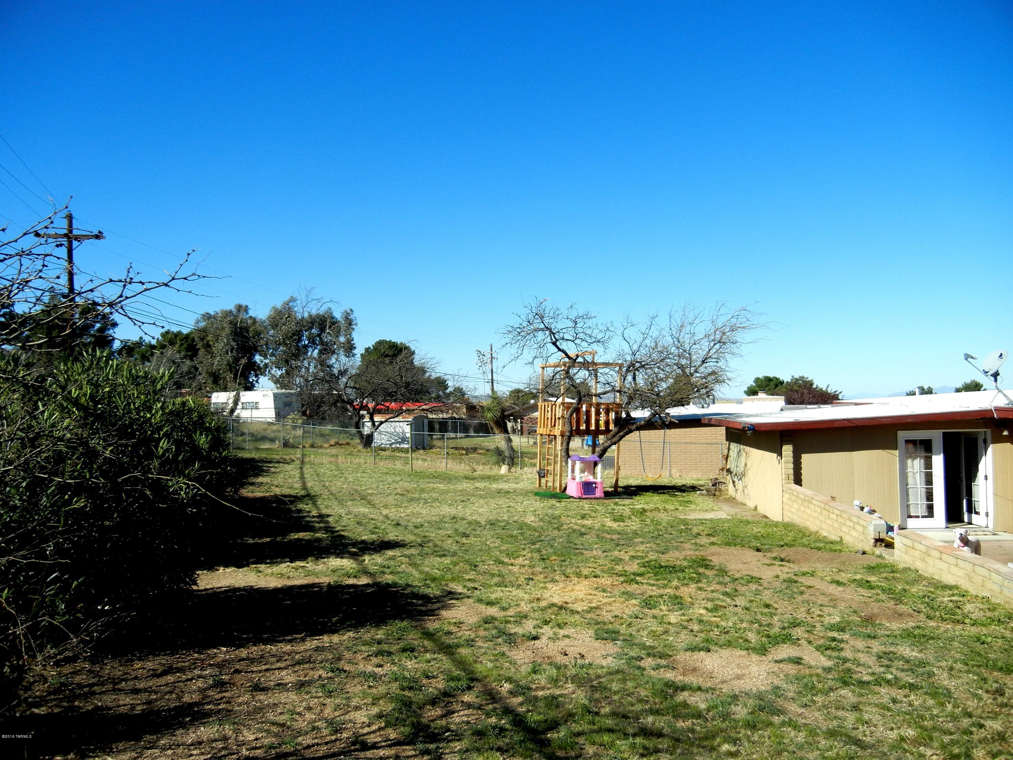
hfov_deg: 60.0
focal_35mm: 30
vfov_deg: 46.8
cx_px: 506
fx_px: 878
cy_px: 380
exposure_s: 1/523
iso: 160
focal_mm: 5.4
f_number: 7
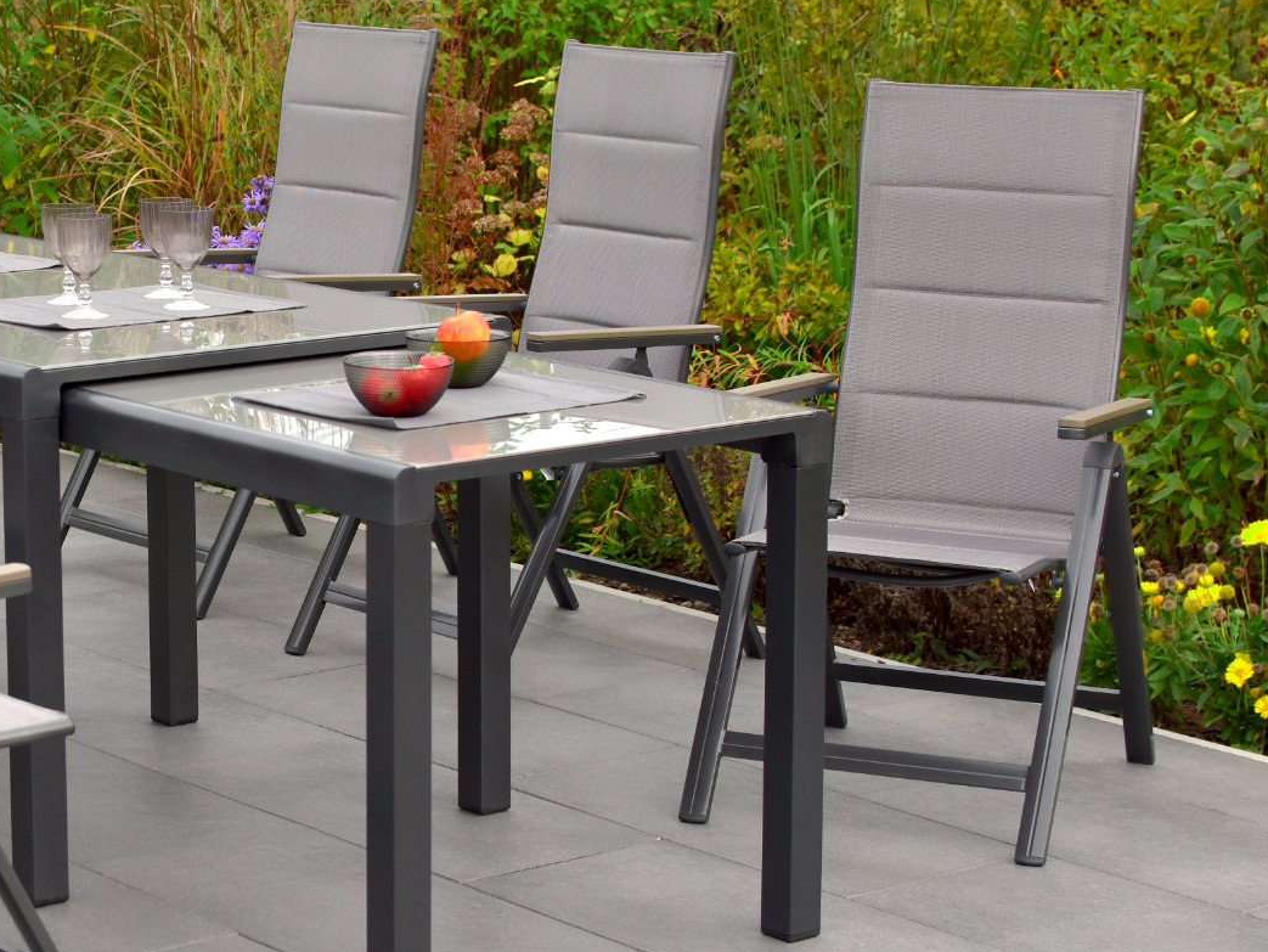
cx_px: 102
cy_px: 578
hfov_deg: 20.6
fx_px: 3404
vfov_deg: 15.9
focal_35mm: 93
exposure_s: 1/1000
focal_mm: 35
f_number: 2.8
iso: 125
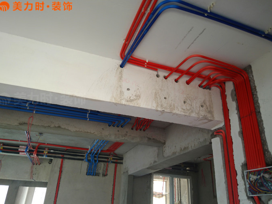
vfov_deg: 56.8
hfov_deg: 71.6
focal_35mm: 24
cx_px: 135
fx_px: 189
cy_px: 99
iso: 100
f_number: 2
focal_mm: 4.04
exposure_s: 1/25
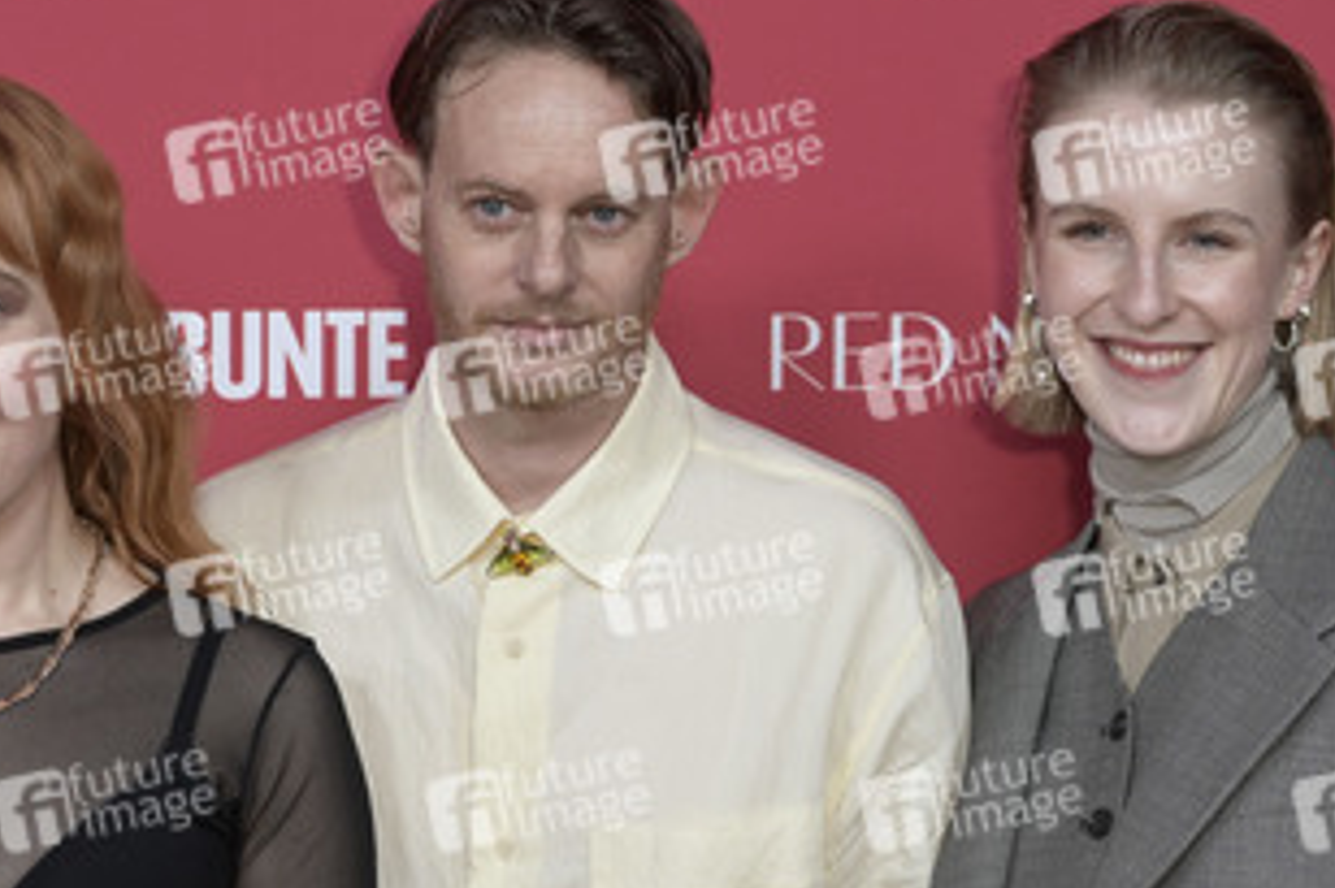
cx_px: 596
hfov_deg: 15.5
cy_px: 476
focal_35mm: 132
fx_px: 4892
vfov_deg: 10.4
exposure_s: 1/400
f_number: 5
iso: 1600
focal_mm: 90
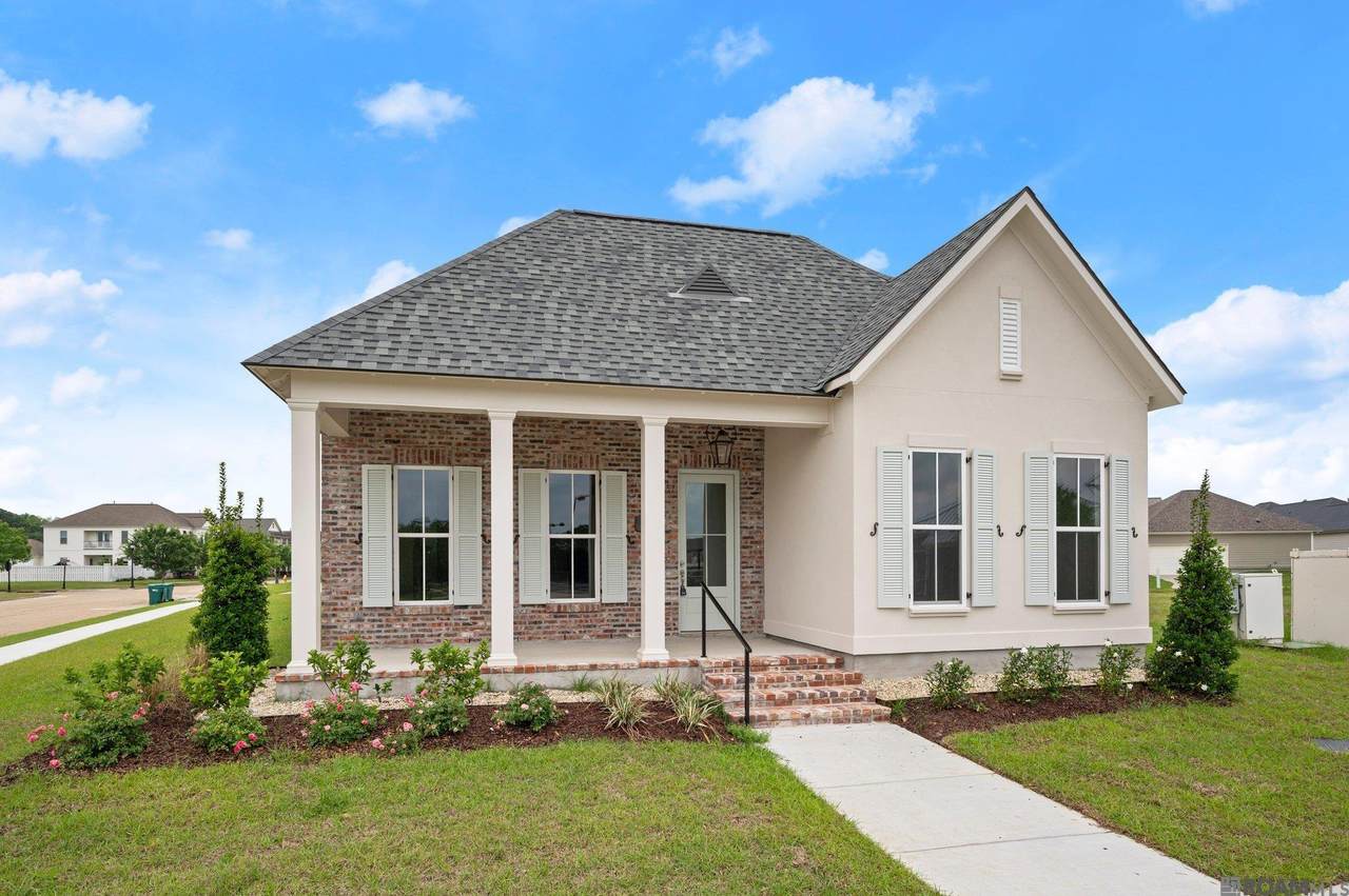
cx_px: 674
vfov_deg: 64.5
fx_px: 711
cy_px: 448
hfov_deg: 87.0
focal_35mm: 19
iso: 250
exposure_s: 1/400
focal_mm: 19
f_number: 9
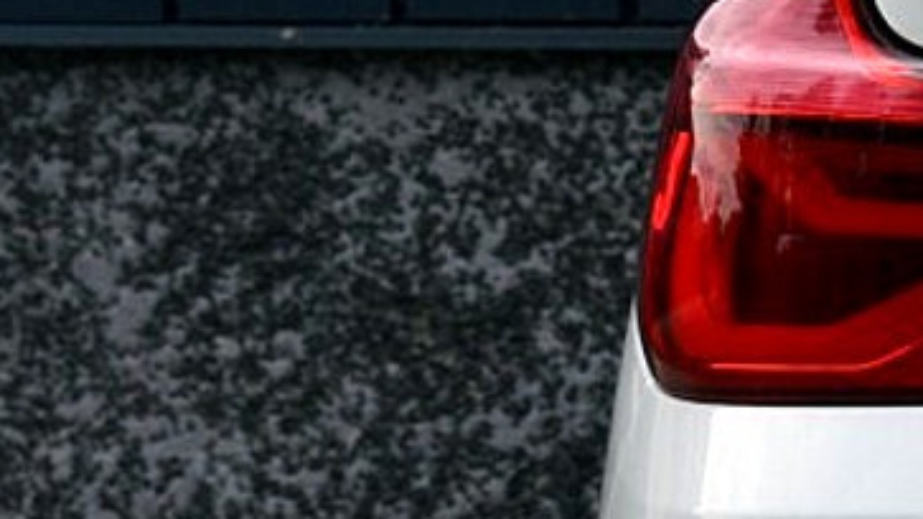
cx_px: 2169
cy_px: 432
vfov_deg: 3.8
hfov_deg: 6.5
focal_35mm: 316
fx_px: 7732
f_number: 11
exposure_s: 1/400
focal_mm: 38
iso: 400
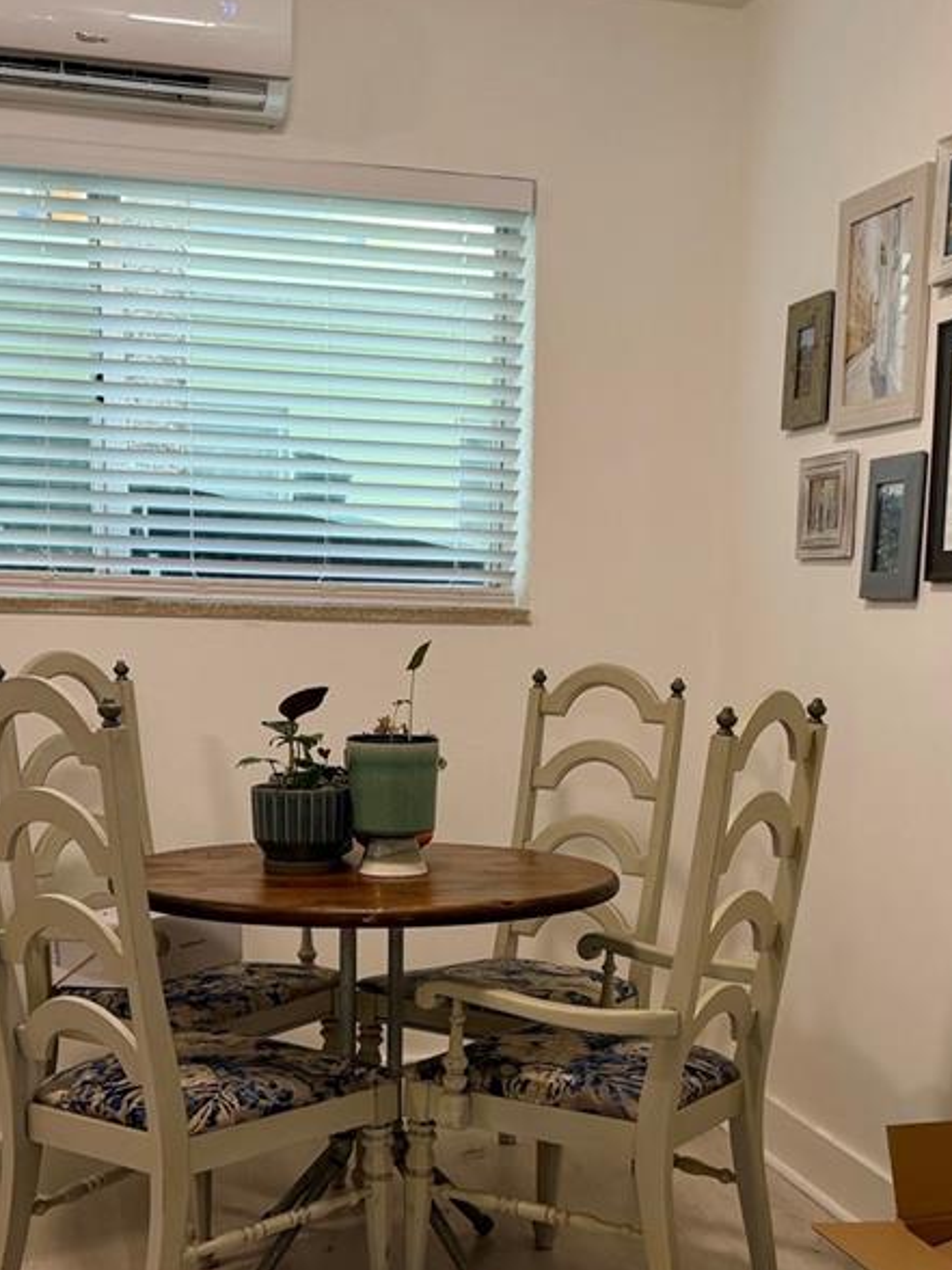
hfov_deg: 29.6
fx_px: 1797
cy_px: 873
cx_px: 540
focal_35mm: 49
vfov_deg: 38.4
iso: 160
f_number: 1.78
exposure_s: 1/120
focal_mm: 6.76
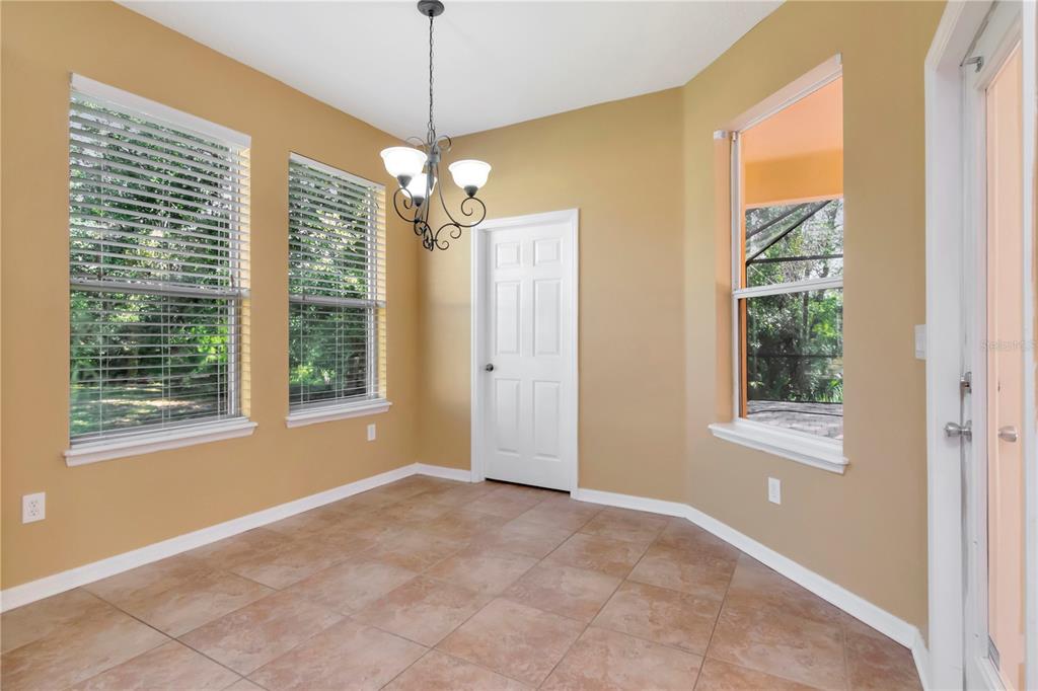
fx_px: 476
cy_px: 346
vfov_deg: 72.0
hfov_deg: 95.0
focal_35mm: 16
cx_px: 519
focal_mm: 11
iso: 1250
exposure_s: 1/50
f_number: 11
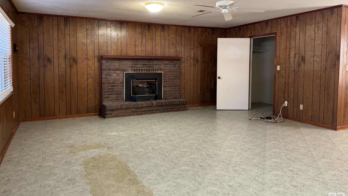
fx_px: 258
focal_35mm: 28
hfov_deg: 67.9
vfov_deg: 41.3
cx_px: 181
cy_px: 78
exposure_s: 1/70
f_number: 1.78
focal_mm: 6.76
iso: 200
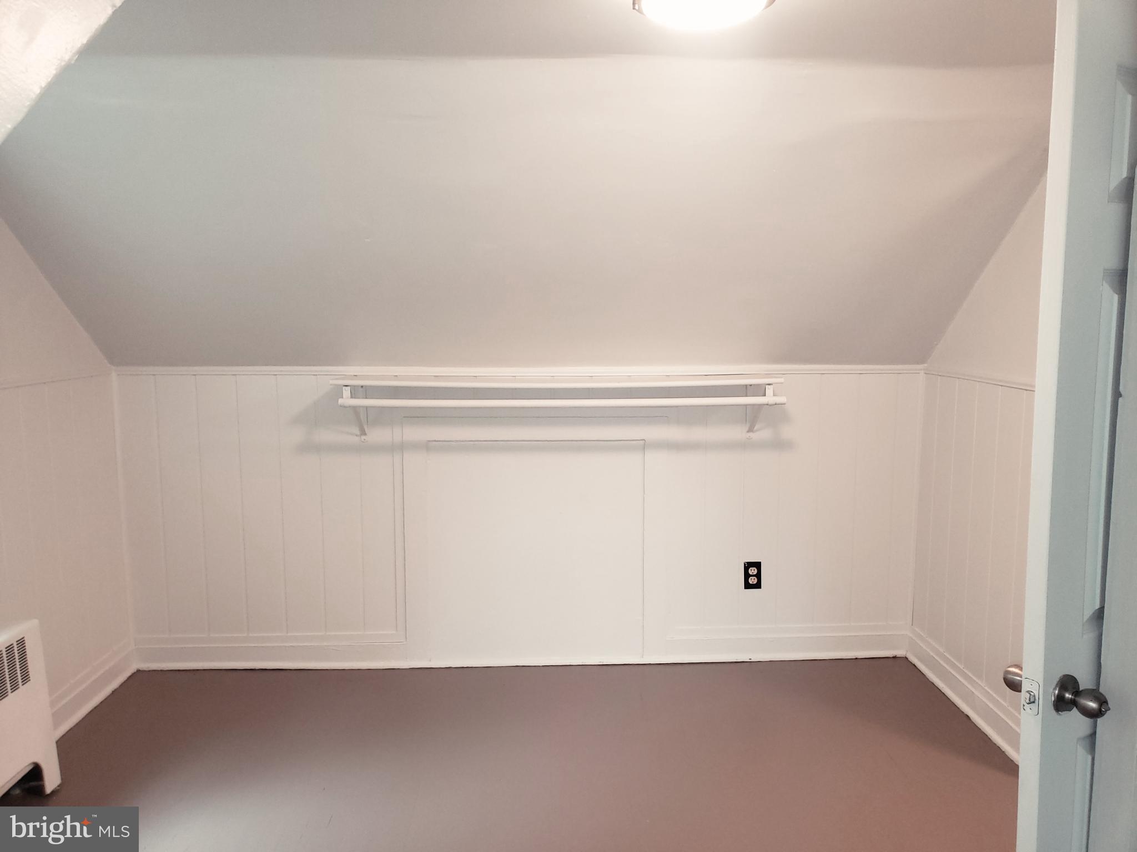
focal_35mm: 26
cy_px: 426
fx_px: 854
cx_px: 568
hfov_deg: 67.3
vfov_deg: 53.1
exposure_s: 1/24
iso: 125
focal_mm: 4.3
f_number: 2.4
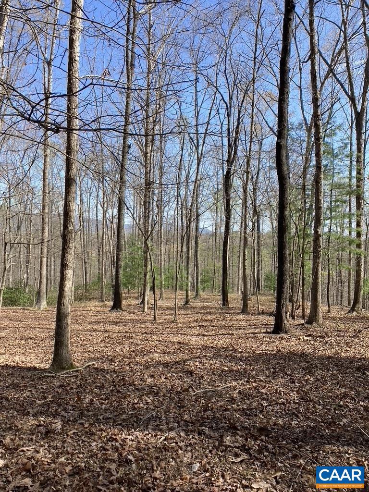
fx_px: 398
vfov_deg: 63.4
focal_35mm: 28
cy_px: 246
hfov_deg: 49.7
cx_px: 184
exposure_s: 1/783
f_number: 1.8
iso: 32
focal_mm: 3.99
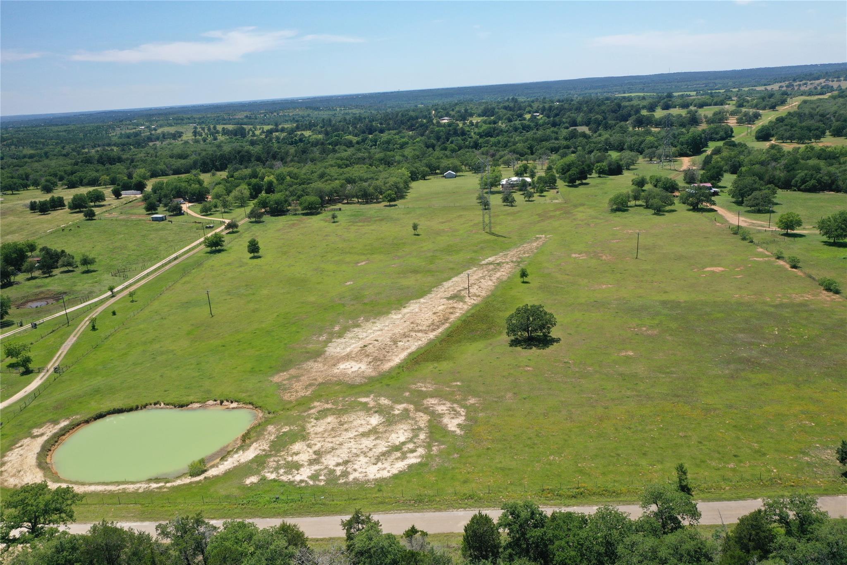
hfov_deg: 65.5
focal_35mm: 28
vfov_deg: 46.4
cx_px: 424
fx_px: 659
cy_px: 282
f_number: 5.6
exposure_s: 1/30
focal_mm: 10.26
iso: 120
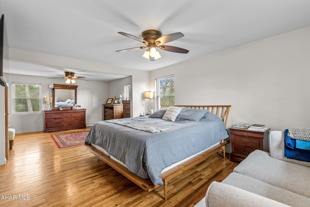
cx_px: 155
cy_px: 104
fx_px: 138
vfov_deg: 73.8
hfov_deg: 96.7
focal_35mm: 16
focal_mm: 16
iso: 400
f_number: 8
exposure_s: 1/2.5
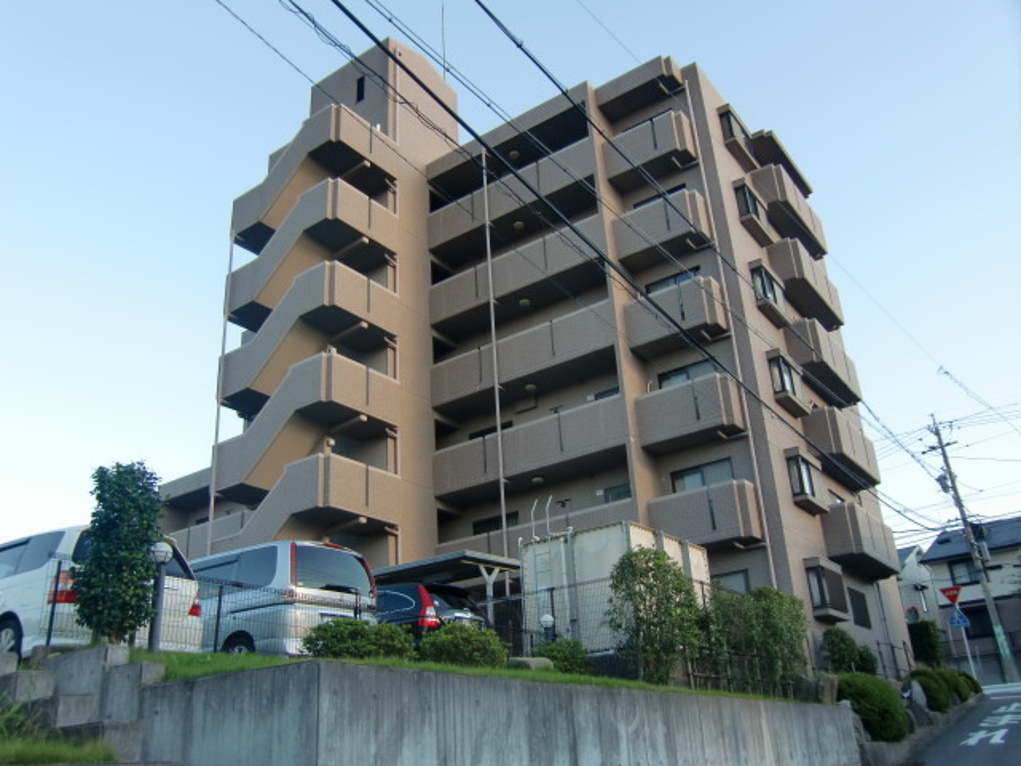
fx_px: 855
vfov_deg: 48.2
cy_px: 383
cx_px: 510
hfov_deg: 61.7
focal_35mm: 29
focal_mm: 5.2
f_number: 3.5
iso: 64
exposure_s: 1/125
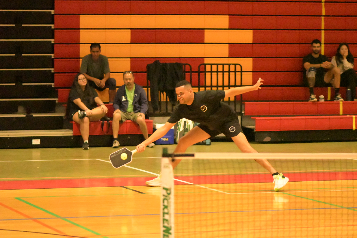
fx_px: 1557
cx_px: 178
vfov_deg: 8.7
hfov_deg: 13.1
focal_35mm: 157
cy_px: 119
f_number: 2.8
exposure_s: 1/5000
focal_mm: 105
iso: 45600
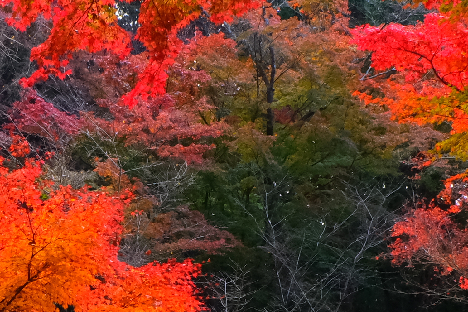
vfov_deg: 10.1
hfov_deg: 15.2
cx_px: 43
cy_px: 405
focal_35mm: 133
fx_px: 1729
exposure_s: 1/70
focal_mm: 21.6
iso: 1600
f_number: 14
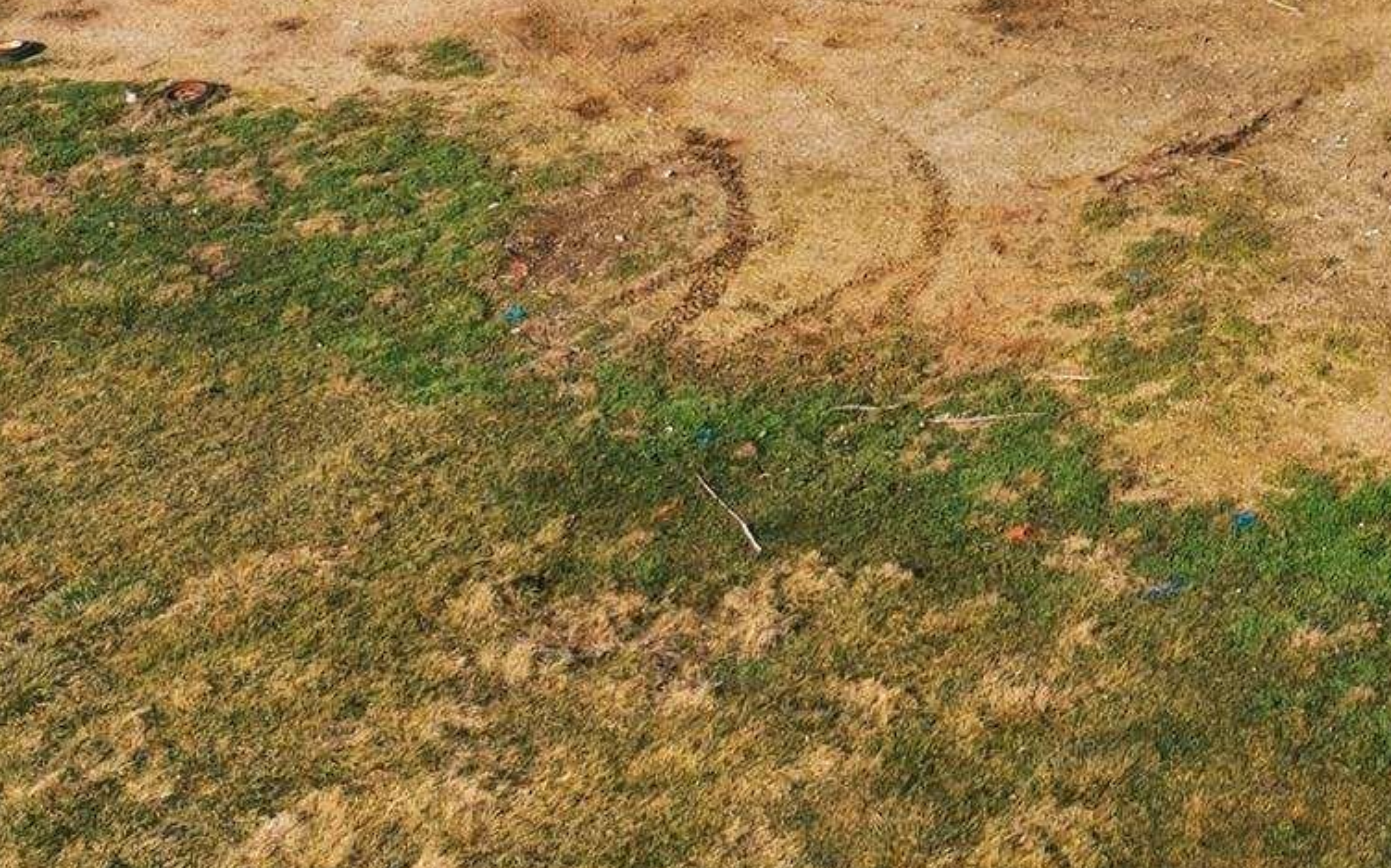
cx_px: 2102
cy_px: -660
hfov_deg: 19.1
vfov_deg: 12.6
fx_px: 3601
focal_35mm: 95
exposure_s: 1/5000
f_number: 2.8
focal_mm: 14.4
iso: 125
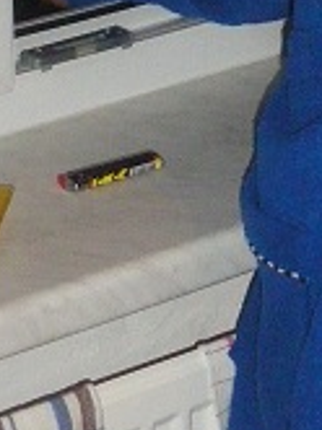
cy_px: -137
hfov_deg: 8.3
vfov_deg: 10.9
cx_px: 395
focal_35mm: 177
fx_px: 2201
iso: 400
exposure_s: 1/50
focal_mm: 6.3
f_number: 3.5
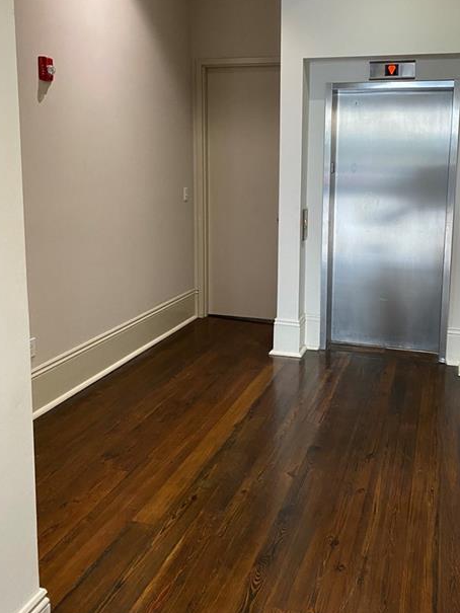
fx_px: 584
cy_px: 236
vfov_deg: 54.8
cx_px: 283
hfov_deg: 42.7
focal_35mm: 33
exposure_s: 1/60
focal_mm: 4.25
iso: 320
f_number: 1.8
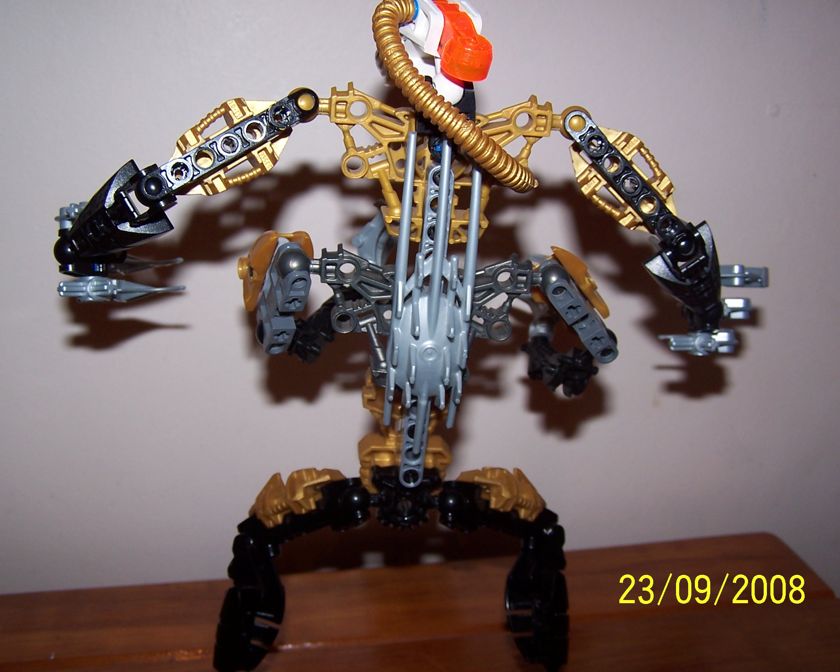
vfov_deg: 37.3
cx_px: 404
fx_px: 994
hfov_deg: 45.8
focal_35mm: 40
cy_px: 334
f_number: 2.8
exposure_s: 1/60
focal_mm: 6.3
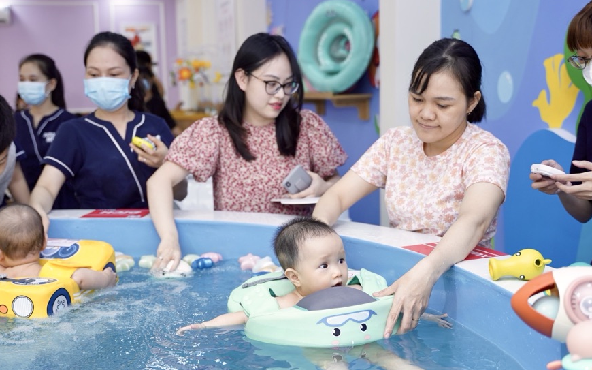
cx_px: 261
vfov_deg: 24.8
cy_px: 213
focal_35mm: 52
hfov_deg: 38.8
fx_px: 839
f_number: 2.8
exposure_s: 1/160
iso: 500
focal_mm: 37
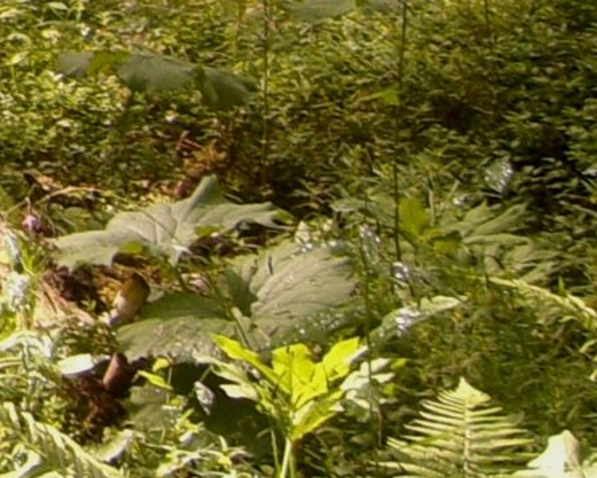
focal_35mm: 213
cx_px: -1001
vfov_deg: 6.9
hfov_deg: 8.1
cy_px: -633
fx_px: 3764
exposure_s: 1/250
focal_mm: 7.9
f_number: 2.8
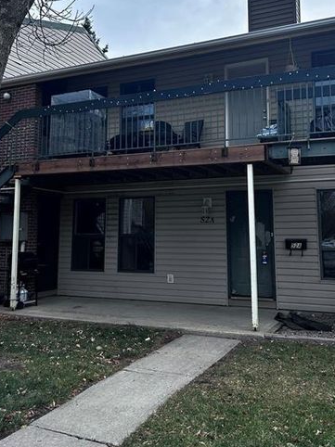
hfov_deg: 39.6
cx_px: 159
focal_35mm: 36
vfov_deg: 50.9
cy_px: 170
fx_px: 465
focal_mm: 5.7
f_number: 1.5
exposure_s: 1/1048
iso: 50
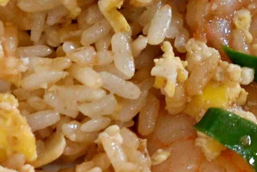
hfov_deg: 6.1
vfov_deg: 4.0
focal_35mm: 339
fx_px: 2421
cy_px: -209
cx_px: 66
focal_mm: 50
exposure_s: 1/200
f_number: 3.2
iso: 1600
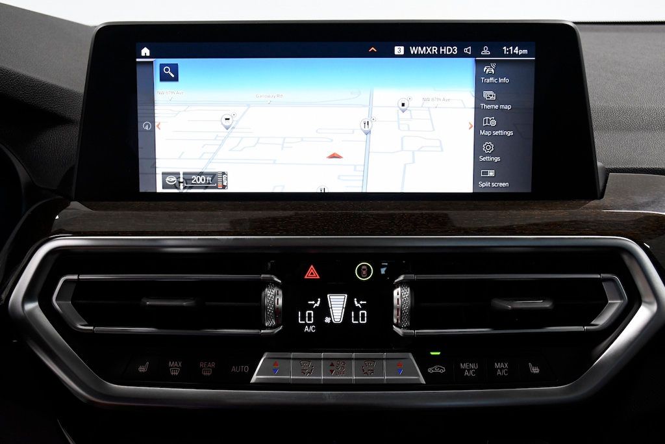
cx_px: 332
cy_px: 222
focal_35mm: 39
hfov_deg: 49.5
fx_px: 720
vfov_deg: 34.2
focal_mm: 26
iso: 2500
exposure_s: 1/200
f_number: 7.1
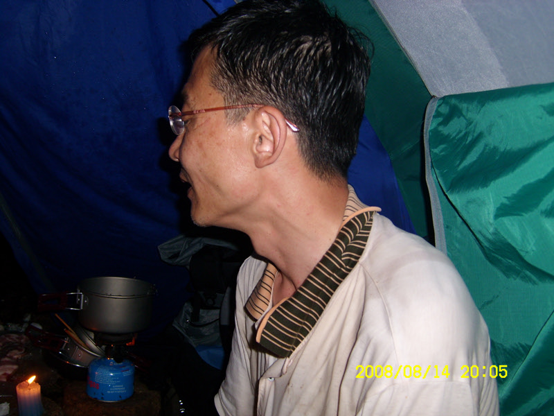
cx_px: 277
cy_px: 208
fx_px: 560
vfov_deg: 40.7
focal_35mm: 35
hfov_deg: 52.6
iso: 50
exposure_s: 1/30
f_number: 2.8
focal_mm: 5.8
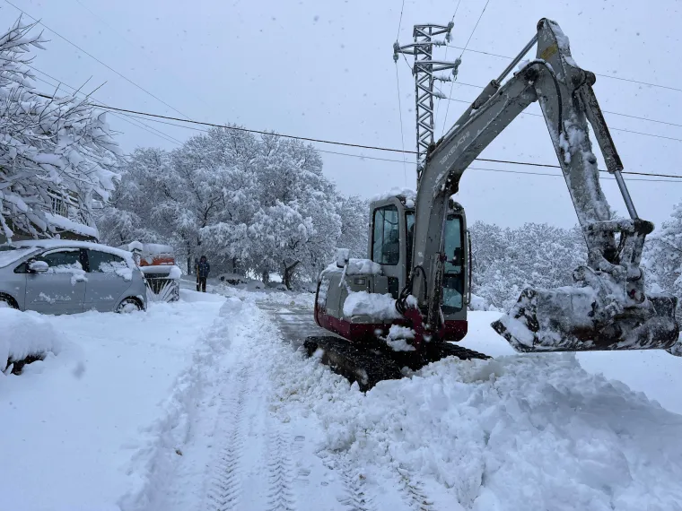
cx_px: 341
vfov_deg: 53.1
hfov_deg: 67.3
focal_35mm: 26
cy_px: 256
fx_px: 512
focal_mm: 5.7
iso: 50
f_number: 1.5
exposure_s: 1/1808
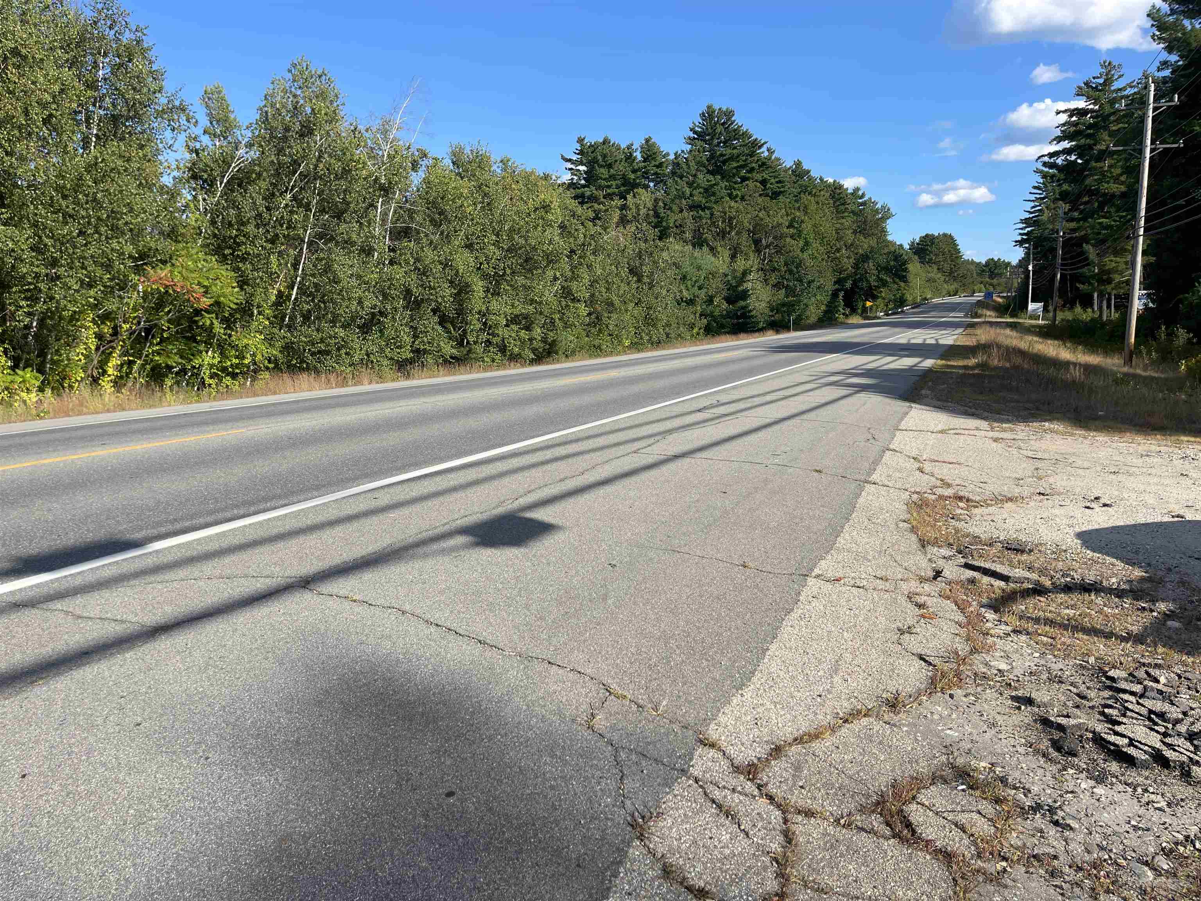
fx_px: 867
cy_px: 450
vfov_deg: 54.9
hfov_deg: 69.4
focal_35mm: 25
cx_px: 600
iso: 32
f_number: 1.6
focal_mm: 5.1
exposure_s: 1/2717
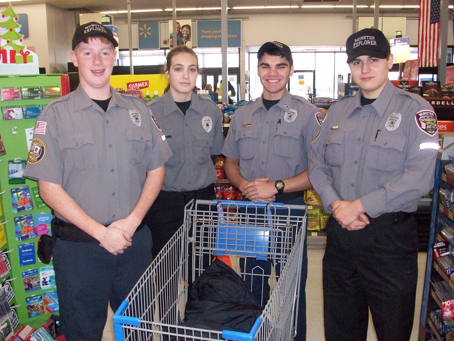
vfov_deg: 41.8
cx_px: 227
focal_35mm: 34
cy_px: 170
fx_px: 446
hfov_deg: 54.0
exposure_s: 1/60
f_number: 2.8
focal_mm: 5.7
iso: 200
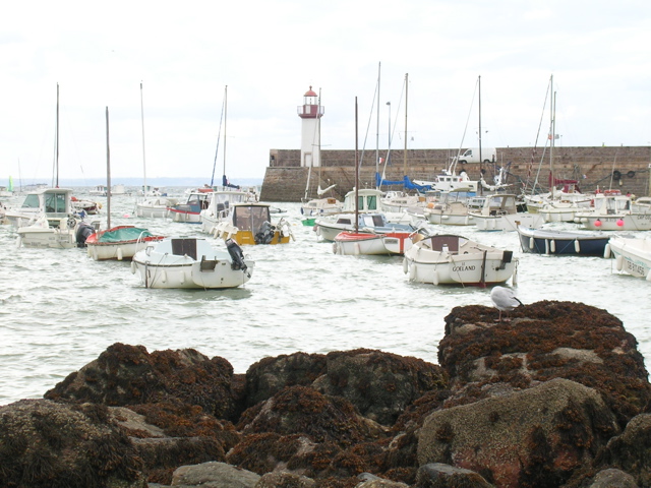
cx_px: 326
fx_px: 2163
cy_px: 244
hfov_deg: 17.1
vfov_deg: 12.9
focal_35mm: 115
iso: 50
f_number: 4.9
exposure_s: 1/200
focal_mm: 17.4
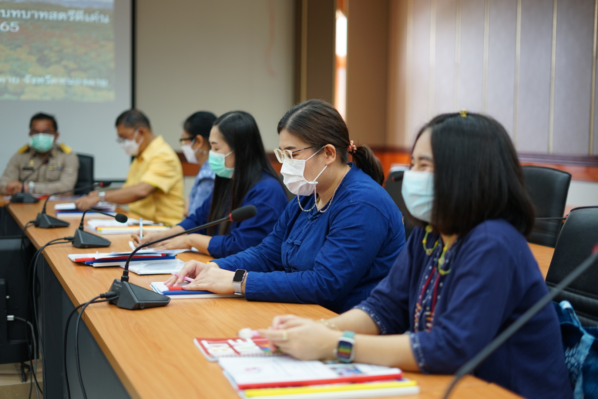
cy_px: 200
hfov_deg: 39.6
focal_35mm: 50
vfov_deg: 27.0
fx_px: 831
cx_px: 299
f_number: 1.8
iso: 400
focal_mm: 50
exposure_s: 1/100
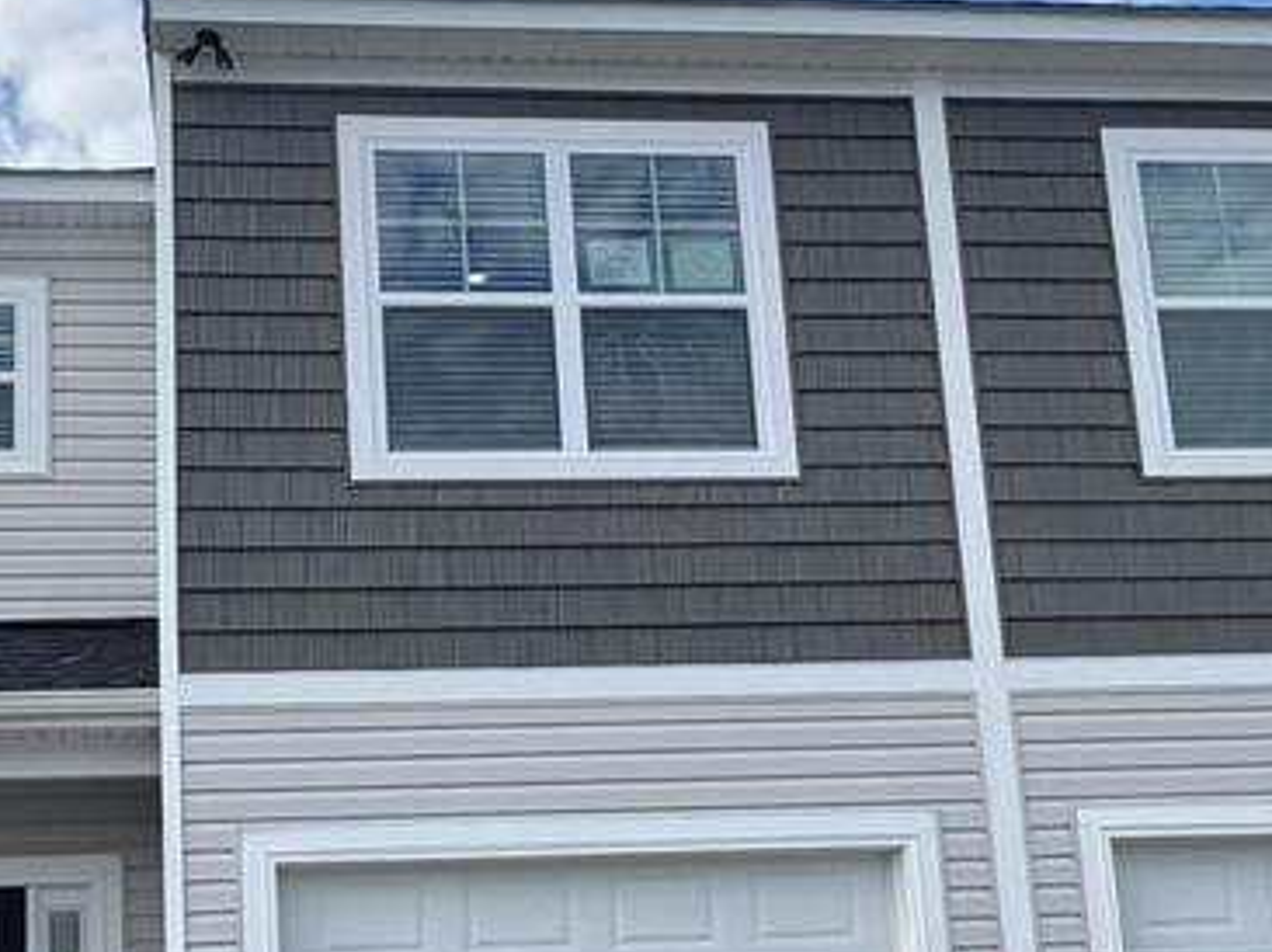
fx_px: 1799
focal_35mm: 49
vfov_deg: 29.2
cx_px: 358
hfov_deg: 38.2
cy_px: 723
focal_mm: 2.22
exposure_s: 1/1420
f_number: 2.2
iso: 40
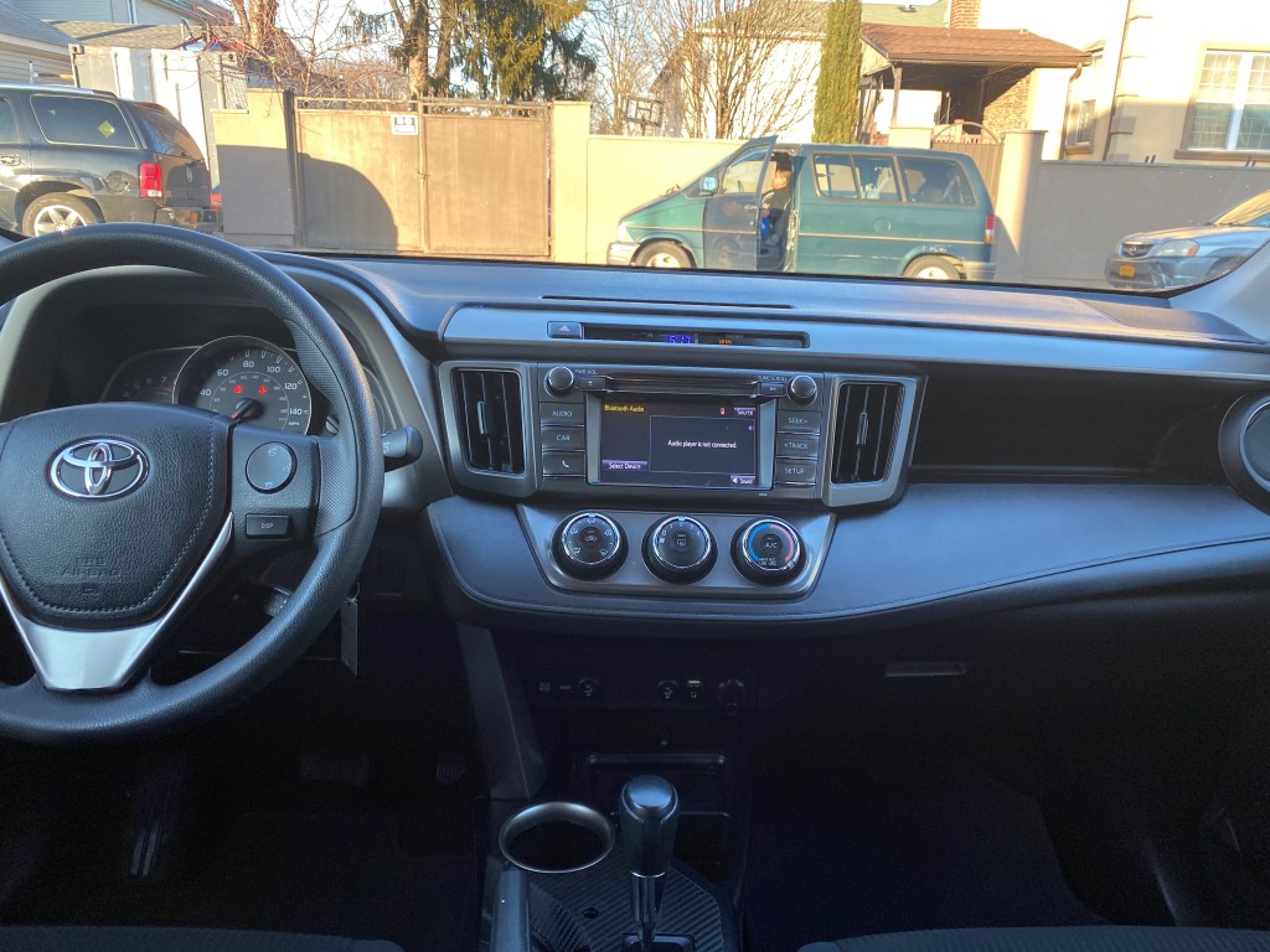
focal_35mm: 26
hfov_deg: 67.3
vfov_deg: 53.1
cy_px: 476
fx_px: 954
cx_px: 635
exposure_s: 1/121
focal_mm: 4.25
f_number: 1.8
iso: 50
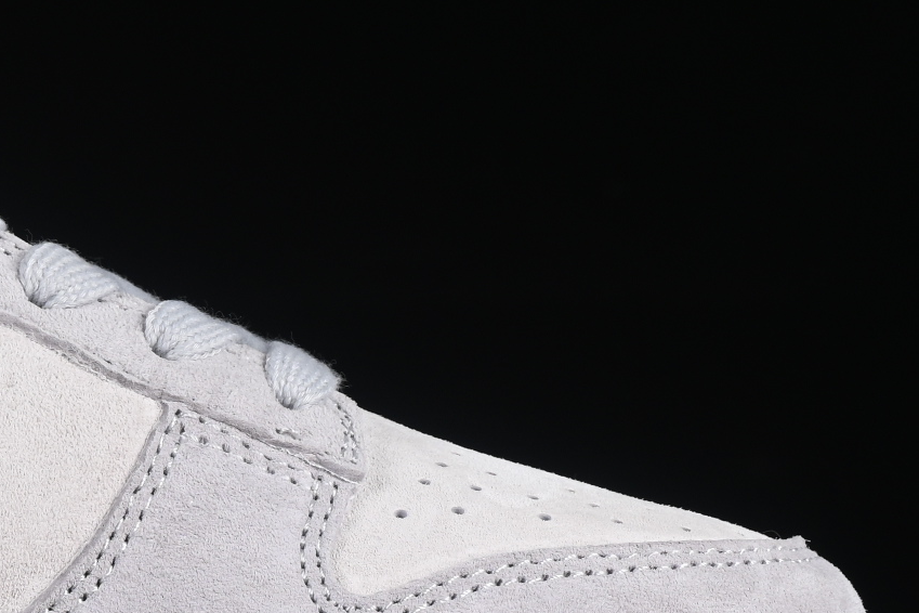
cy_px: 268
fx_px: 6279
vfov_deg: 5.6
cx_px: -167
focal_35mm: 246
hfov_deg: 8.3
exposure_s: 1/80
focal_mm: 50
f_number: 8
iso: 160
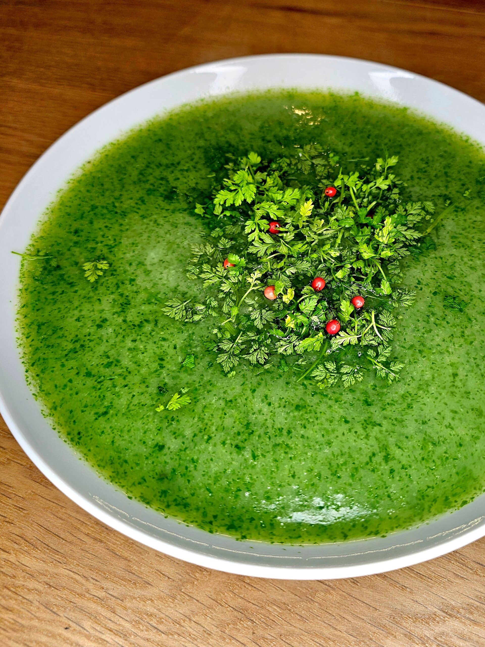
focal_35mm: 23
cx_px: 242
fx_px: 430
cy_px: 324
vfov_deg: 73.9
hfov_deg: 58.9
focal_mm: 6.3
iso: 40
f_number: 1.7
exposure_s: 1/50.3
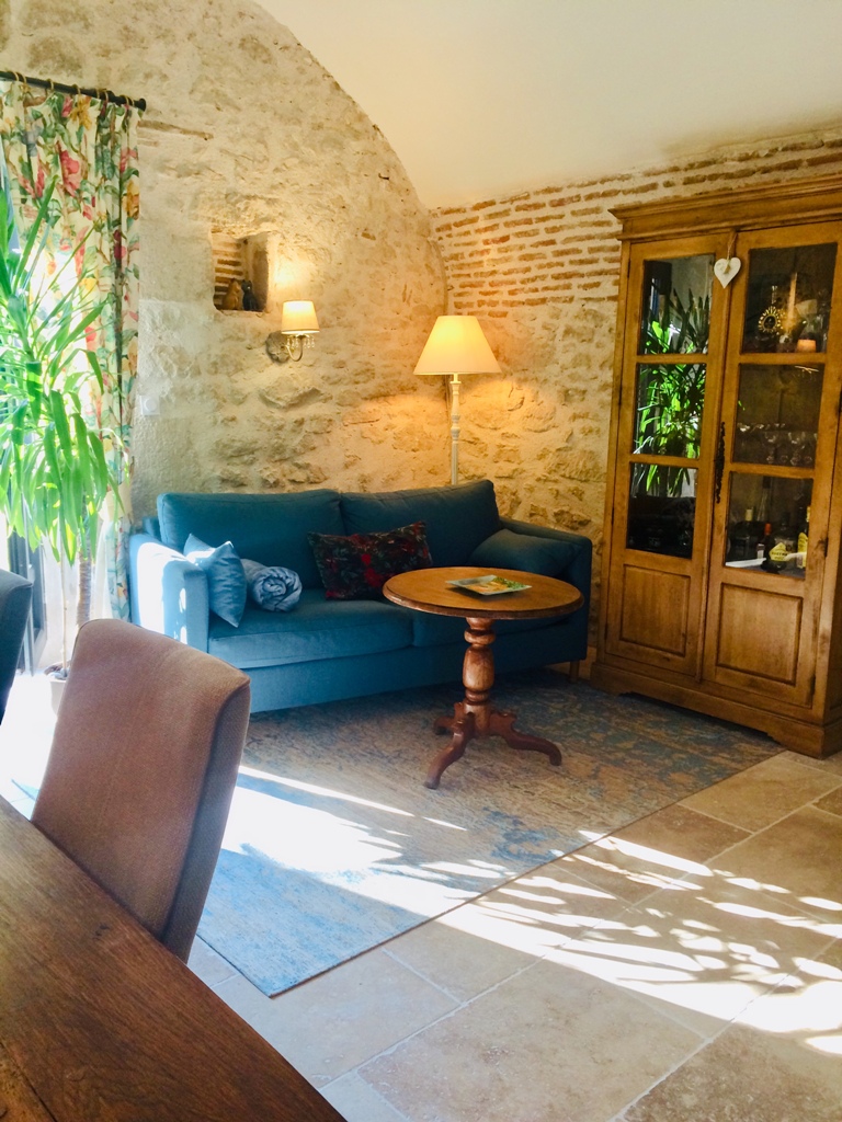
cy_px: 561
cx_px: 421
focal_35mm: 29
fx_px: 941
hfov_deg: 48.2
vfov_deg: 61.7
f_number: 2.2
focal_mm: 4.15
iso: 50
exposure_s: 1/33
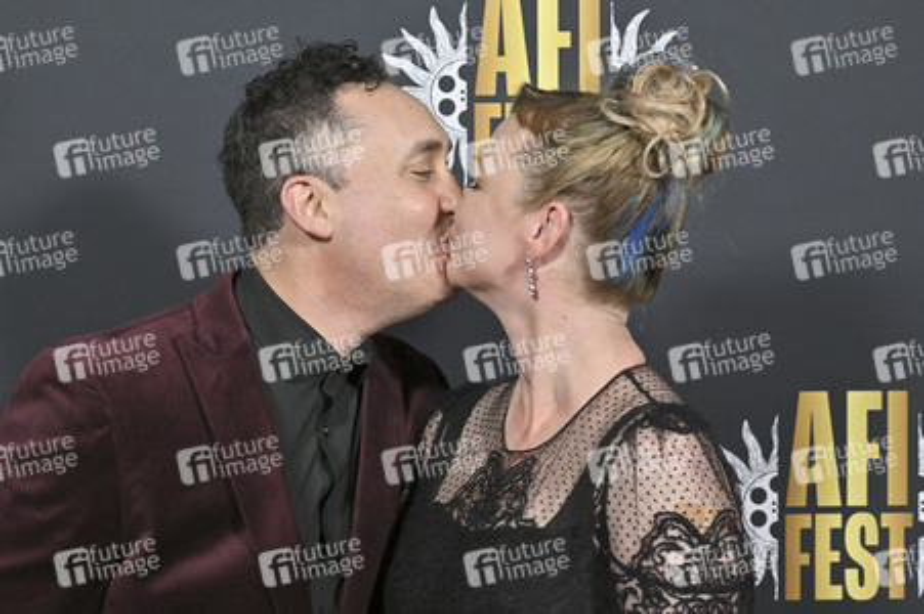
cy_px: 307
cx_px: 462
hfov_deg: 26.0
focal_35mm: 78
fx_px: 2000
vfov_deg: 17.5
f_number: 6.3
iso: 2500
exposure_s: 1/320
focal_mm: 78
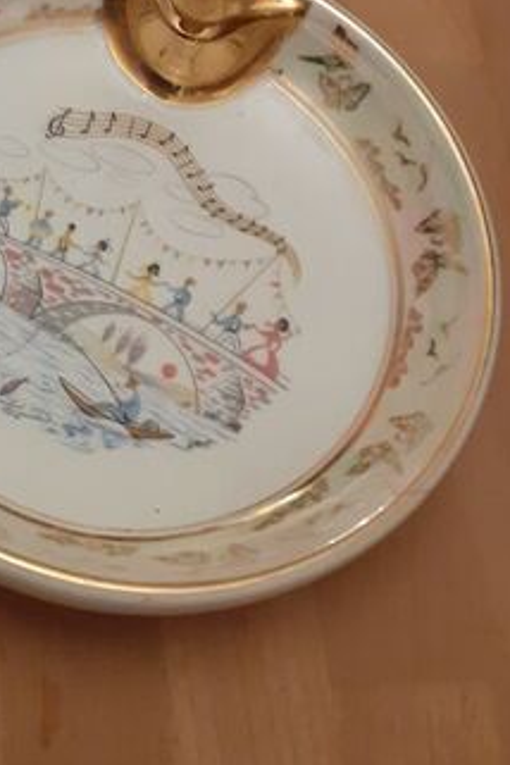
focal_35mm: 56
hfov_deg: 23.1
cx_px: -12
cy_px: 276
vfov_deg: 35.4
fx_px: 1190
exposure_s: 1/25
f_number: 1.9
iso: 400
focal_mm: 3.6
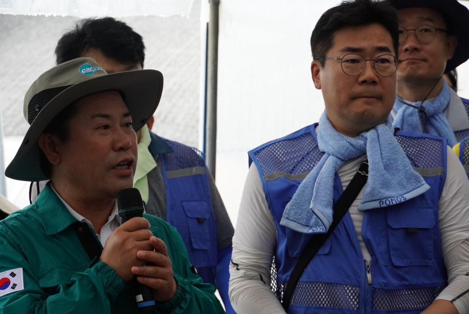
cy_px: 157
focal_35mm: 105
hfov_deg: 19.4
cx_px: 234
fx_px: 1369
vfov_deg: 13.1
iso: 2000
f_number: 5.6
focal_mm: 70
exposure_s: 1/500
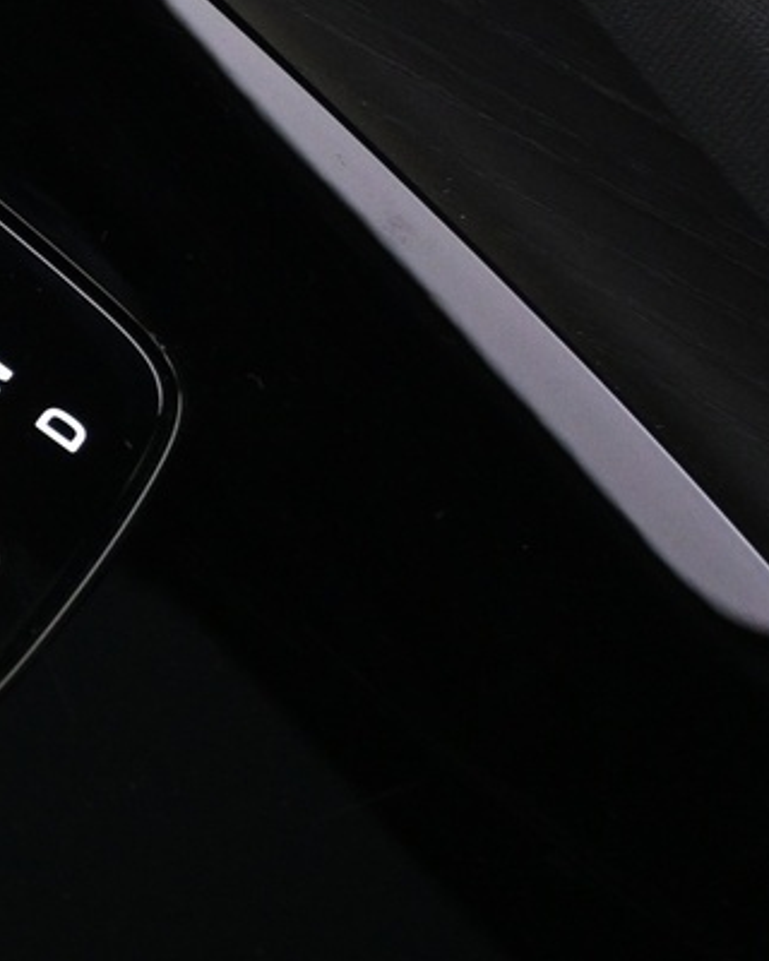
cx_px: -843
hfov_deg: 11.6
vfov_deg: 16.3
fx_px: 3324
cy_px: 144
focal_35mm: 117
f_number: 3.8
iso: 1600
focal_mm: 20.5
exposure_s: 1/25
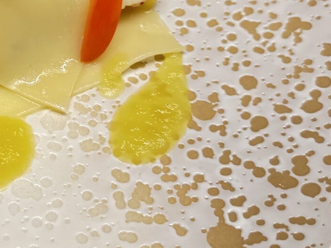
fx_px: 842
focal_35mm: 88
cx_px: -2
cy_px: 18
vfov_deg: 16.5
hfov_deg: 21.4
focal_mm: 6.76
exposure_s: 1/60
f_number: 1.78
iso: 500
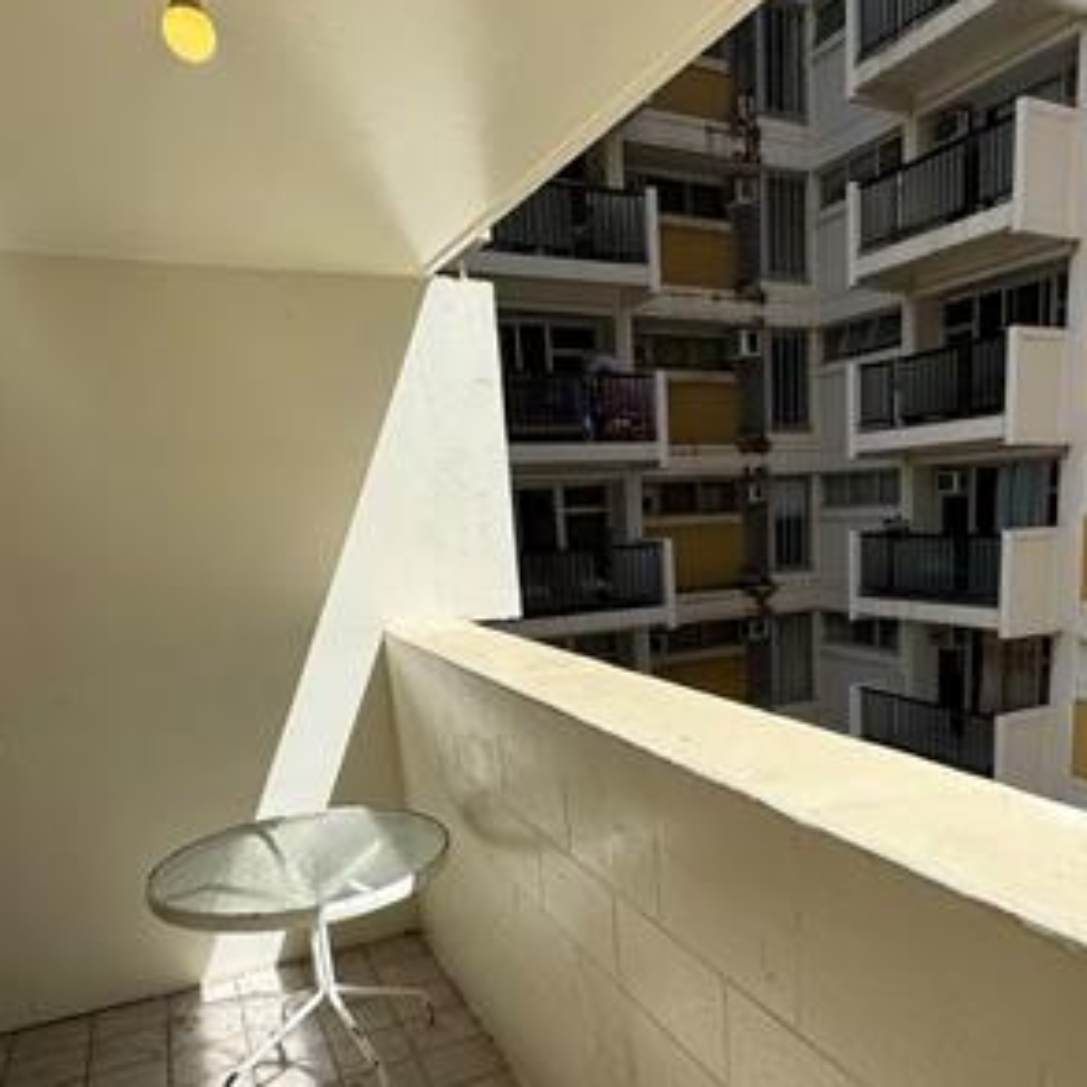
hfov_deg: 58.1
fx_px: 959
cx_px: 701
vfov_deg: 57.6
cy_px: 735
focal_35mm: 27
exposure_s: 1/1880
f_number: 2.2
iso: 50
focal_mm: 2.22
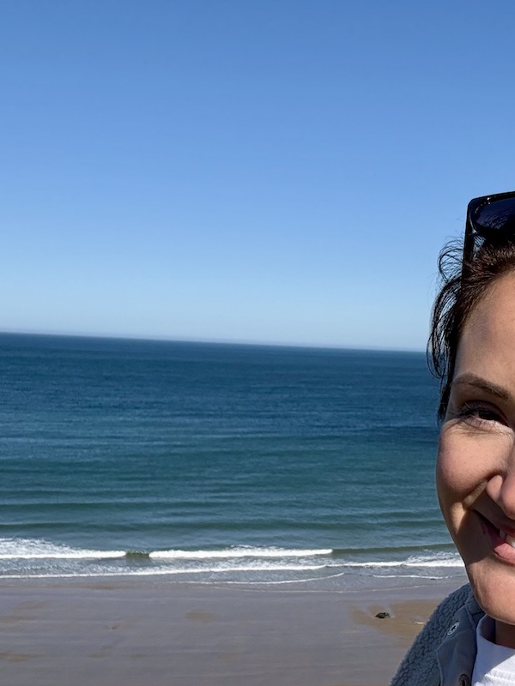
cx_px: 379
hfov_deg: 28.7
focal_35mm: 50
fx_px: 992
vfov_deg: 37.7
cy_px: 470
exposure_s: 1/2558
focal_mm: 2.69
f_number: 1.9
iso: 25
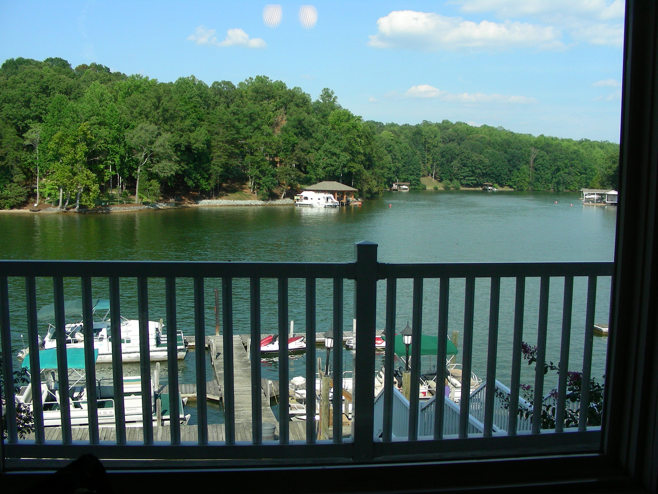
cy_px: 247
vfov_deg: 37.7
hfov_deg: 49.0
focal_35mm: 38
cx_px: 329
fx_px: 722
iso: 50
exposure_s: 1/491
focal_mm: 6.3
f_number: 4
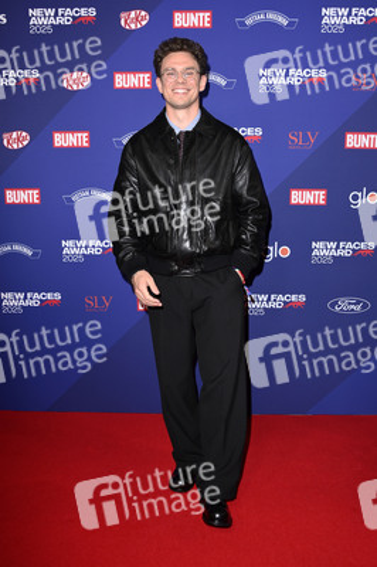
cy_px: 284
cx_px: 188
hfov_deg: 41.0
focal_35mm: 32
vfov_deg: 58.8
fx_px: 503
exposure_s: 1/250
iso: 640
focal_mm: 32
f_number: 5.6
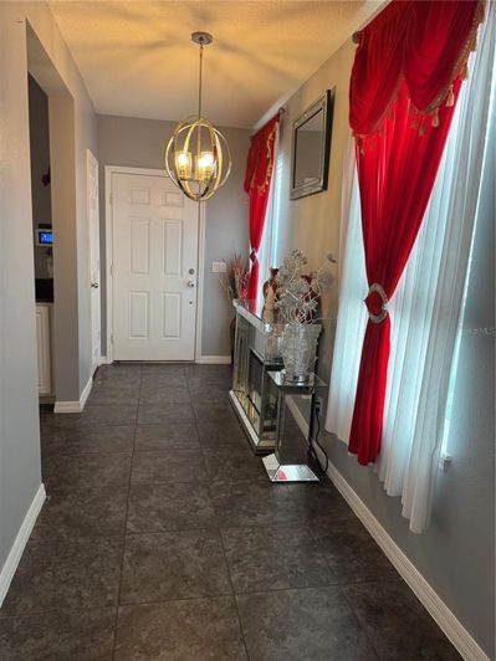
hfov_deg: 56.8
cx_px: 248
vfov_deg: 71.6
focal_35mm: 24
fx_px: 459
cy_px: 330
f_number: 1.78
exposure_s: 1/60
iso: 160
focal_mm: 6.76
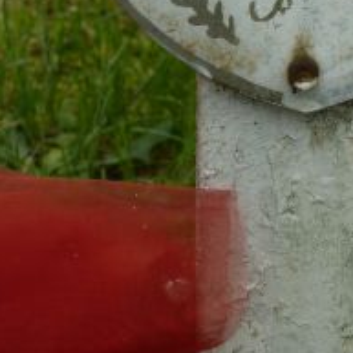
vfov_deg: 5.8
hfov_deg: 5.8
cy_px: -70
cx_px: 262
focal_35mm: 301
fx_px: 3473
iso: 80
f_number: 4.5
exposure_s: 1/125
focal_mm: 22.5
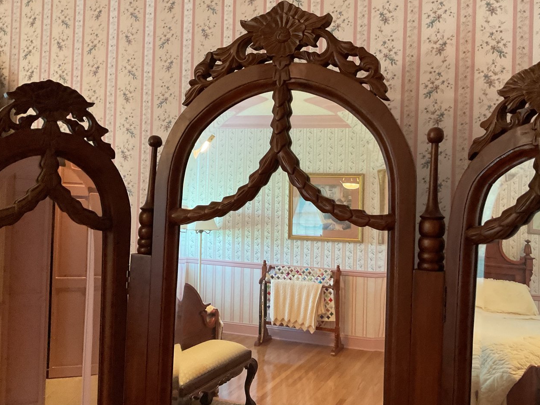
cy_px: 207
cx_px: 309
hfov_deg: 52.4
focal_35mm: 35
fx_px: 546
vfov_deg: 40.7
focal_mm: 3
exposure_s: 1/60
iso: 250
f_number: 1.8
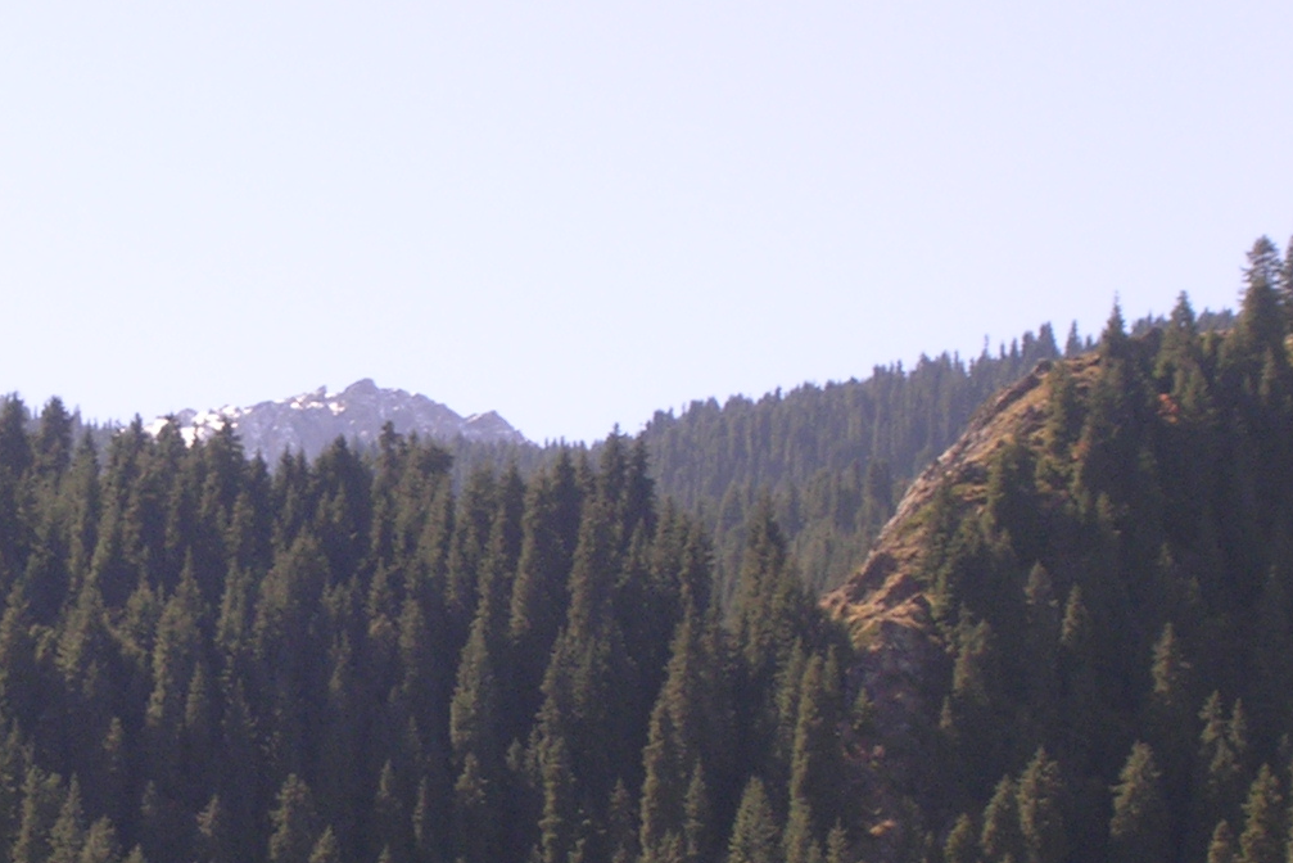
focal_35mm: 222
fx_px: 7975
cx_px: 77
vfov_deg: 6.2
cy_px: 560
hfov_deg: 9.2
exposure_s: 1/209
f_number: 4.6
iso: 50
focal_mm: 15.9
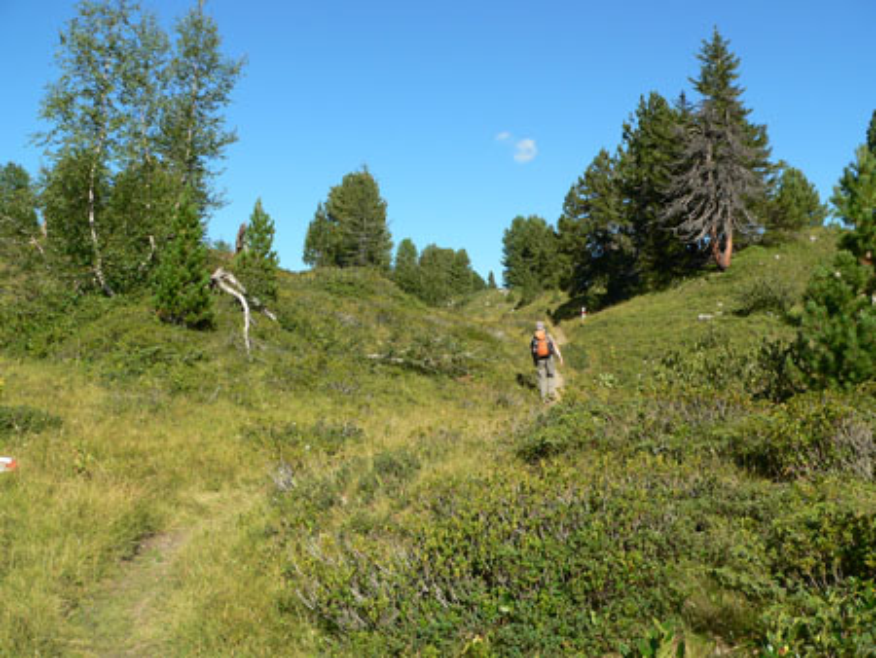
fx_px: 912
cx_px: 438
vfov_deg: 39.7
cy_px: 329
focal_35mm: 36
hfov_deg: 51.3
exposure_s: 1/400
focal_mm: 6
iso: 80
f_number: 4
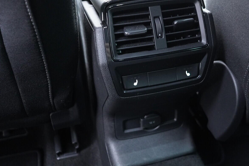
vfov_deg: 30.4
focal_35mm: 44
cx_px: 149
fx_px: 304
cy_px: 66
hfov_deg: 44.3
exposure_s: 1/40
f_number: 2.8
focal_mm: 24
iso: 3200
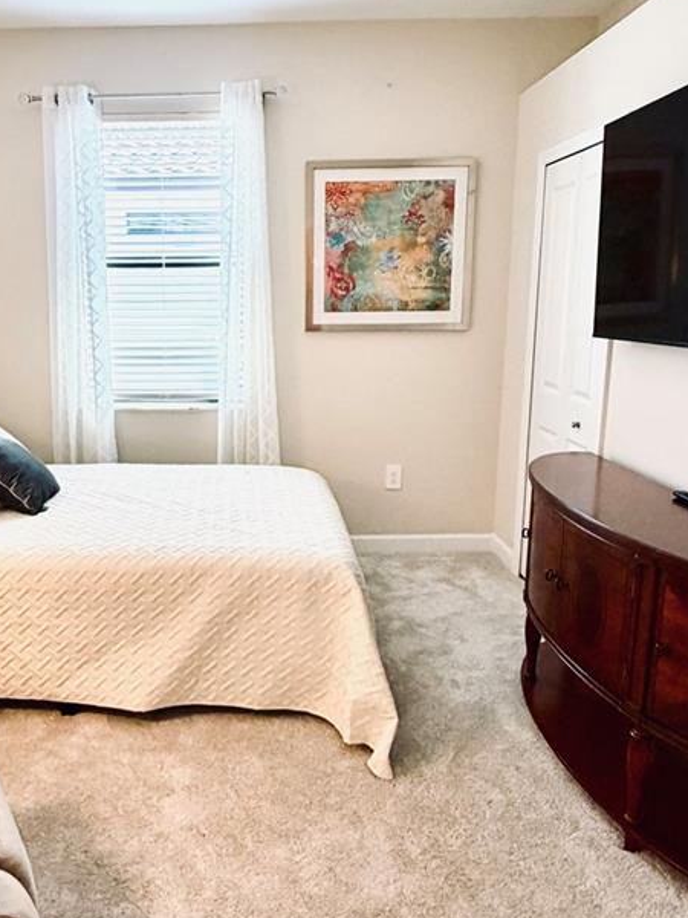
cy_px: 435
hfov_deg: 48.9
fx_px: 742
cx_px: 231
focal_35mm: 28
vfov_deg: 63.4
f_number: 2.2
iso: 250
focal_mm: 2.22
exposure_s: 1/120
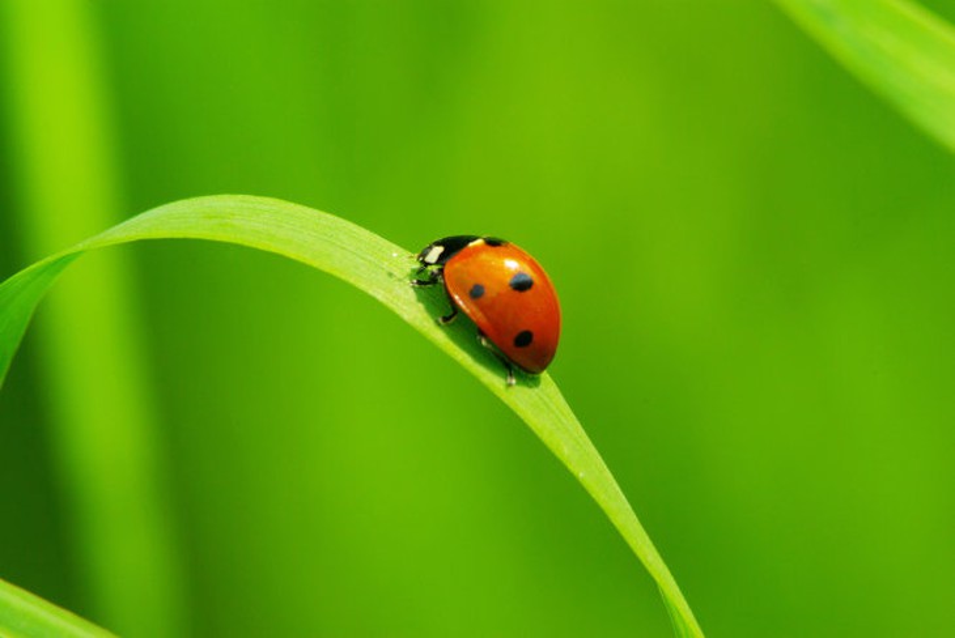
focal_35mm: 75
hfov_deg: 27.0
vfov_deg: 18.2
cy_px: 319
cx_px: 478
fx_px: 1991
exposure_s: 1/90
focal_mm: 50
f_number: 6.7
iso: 200
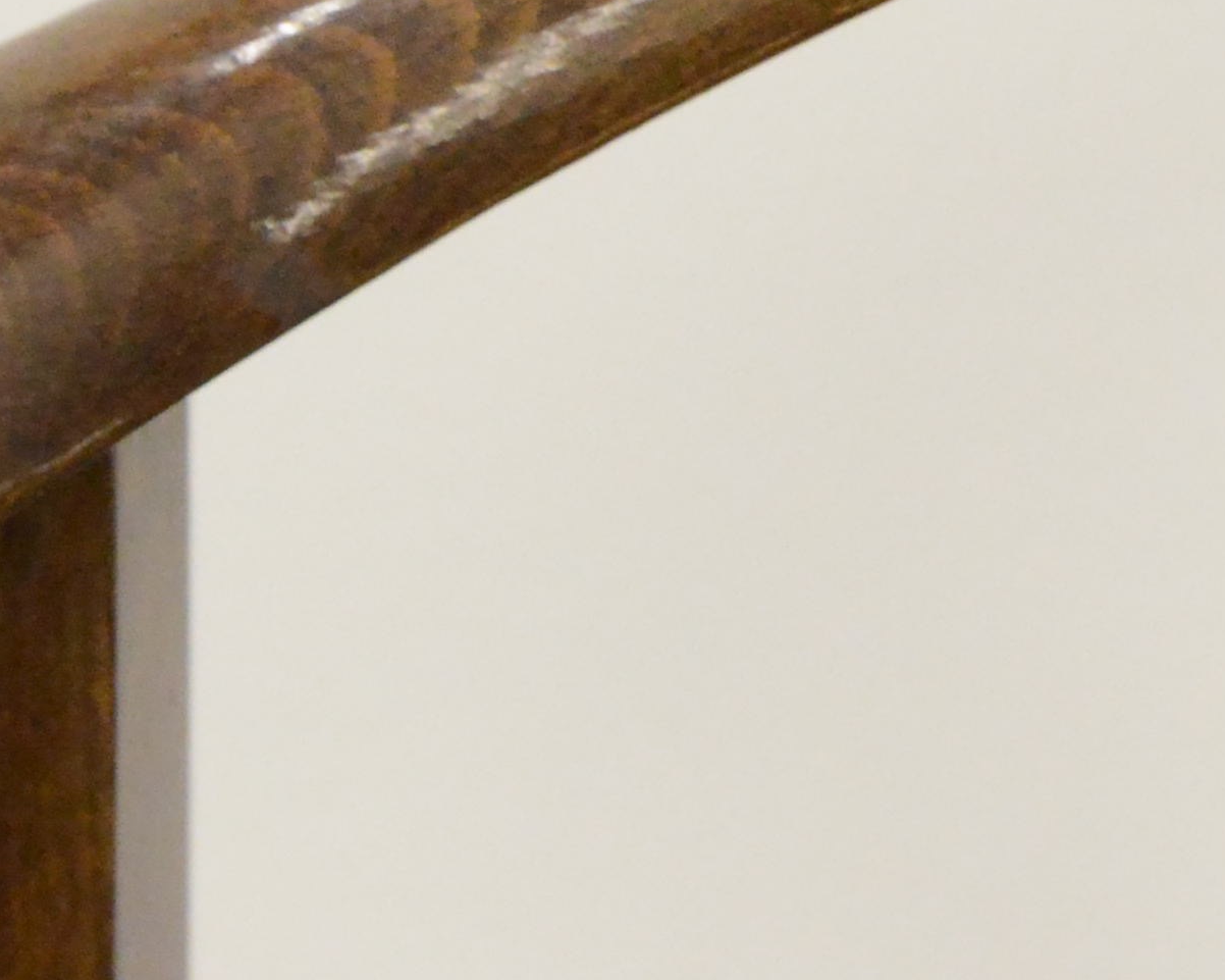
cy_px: -1475
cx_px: 2771
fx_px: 11671
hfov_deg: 5.8
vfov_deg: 4.7
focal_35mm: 322
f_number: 5
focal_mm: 56
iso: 4000
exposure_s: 1/125
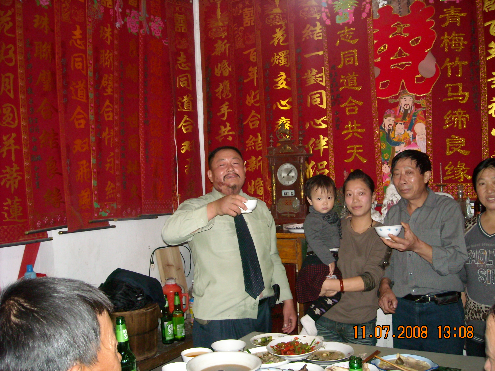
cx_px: 248
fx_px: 500
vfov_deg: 40.7
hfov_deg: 52.6
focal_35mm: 35
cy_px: 186
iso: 400
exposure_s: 1/60
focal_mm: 5.7
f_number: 2.8
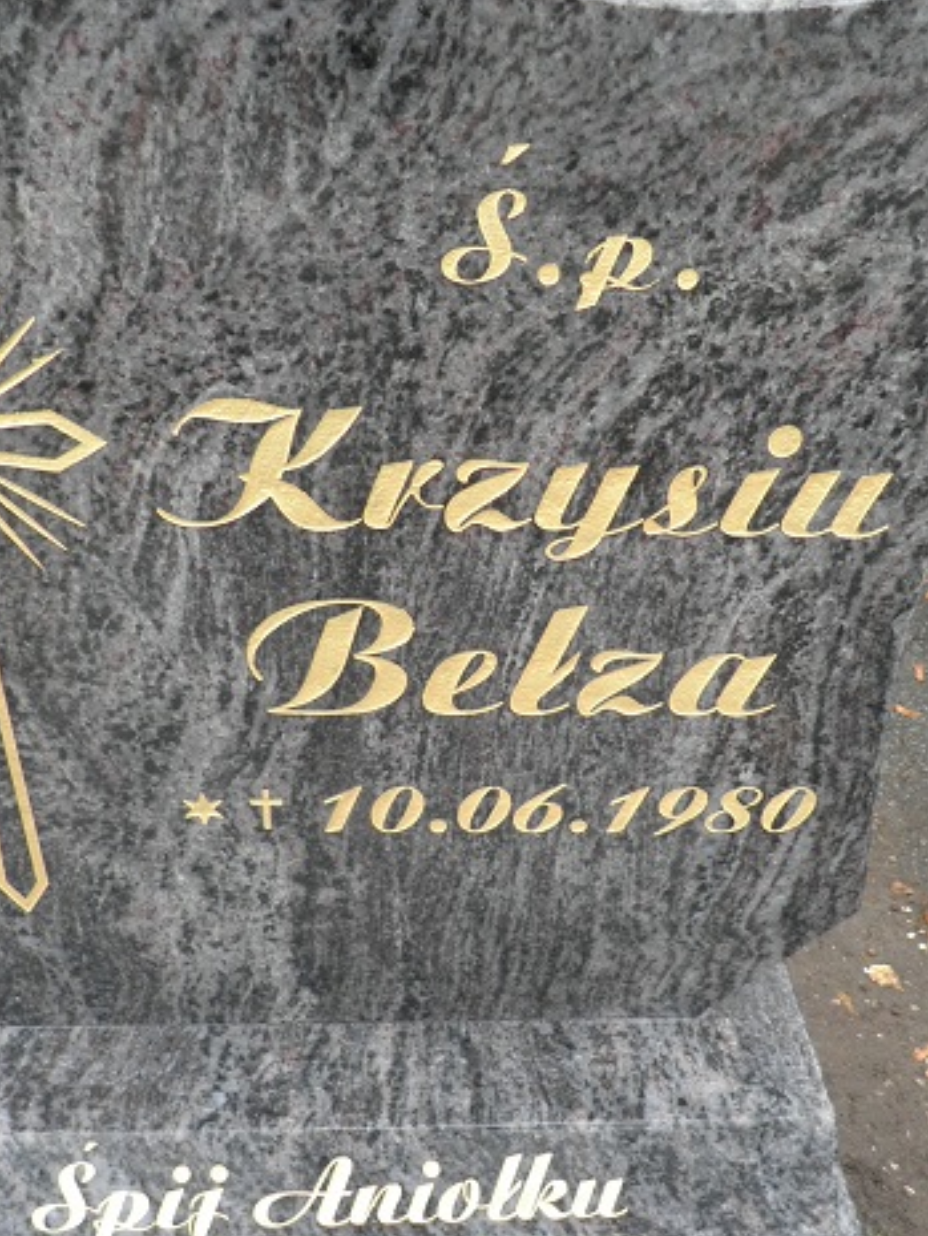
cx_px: 479
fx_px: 1179
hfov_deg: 43.0
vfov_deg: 55.3
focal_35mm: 33
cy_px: 611
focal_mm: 4.3
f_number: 3.3
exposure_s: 1/30
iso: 125
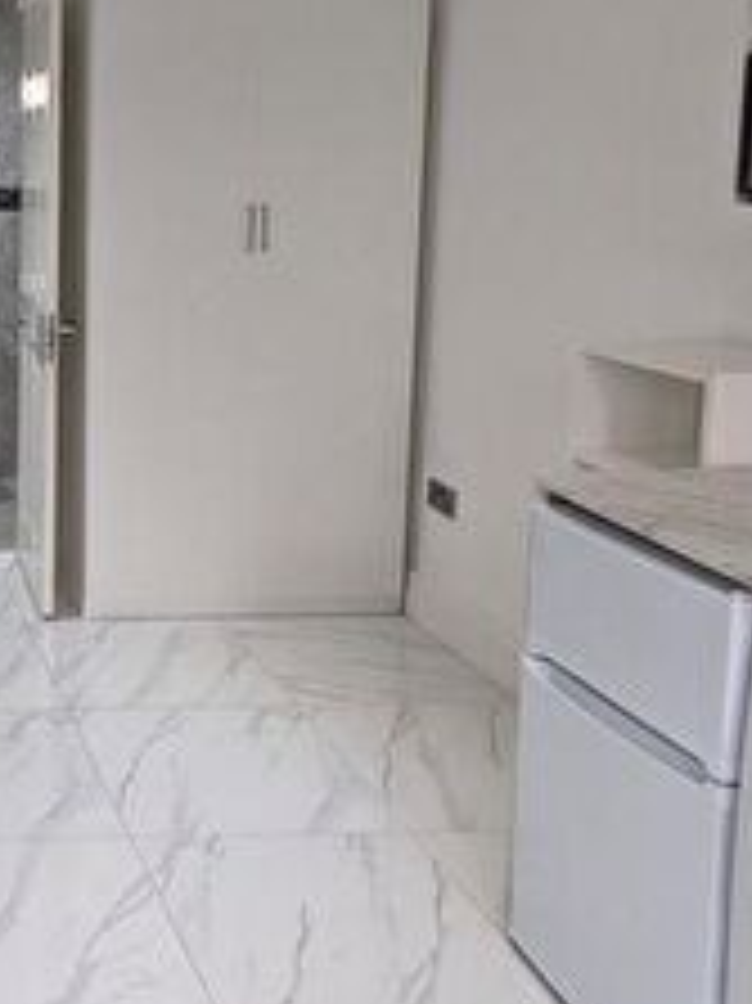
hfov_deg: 28.1
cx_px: -182
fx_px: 1276
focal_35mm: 44
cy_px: 313
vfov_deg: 42.2
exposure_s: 1/25
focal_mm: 1.83
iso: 91
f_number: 2.2
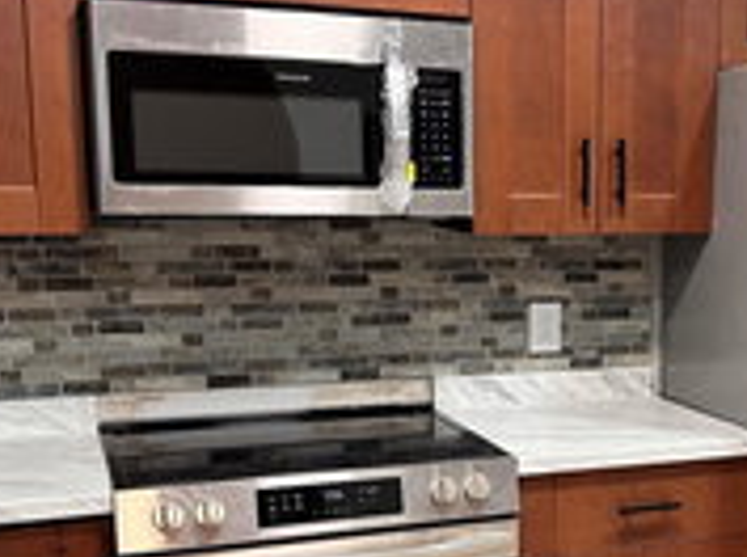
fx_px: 1249
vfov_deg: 25.0
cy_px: 376
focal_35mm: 58
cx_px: 631
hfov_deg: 32.1
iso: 200
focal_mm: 6.86
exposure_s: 1/60
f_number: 1.78
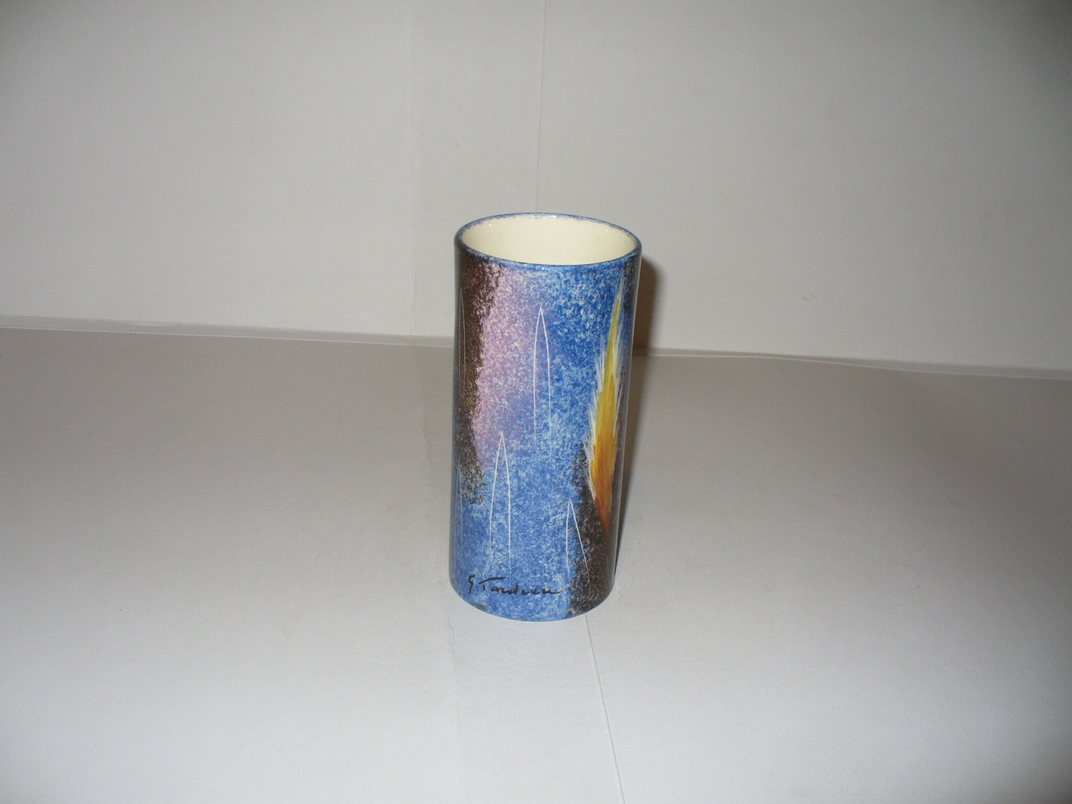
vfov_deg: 38.7
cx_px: 536
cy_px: 402
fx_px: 1146
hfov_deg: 50.1
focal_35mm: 37
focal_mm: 6.1
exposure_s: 1/30
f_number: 2.8
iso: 80
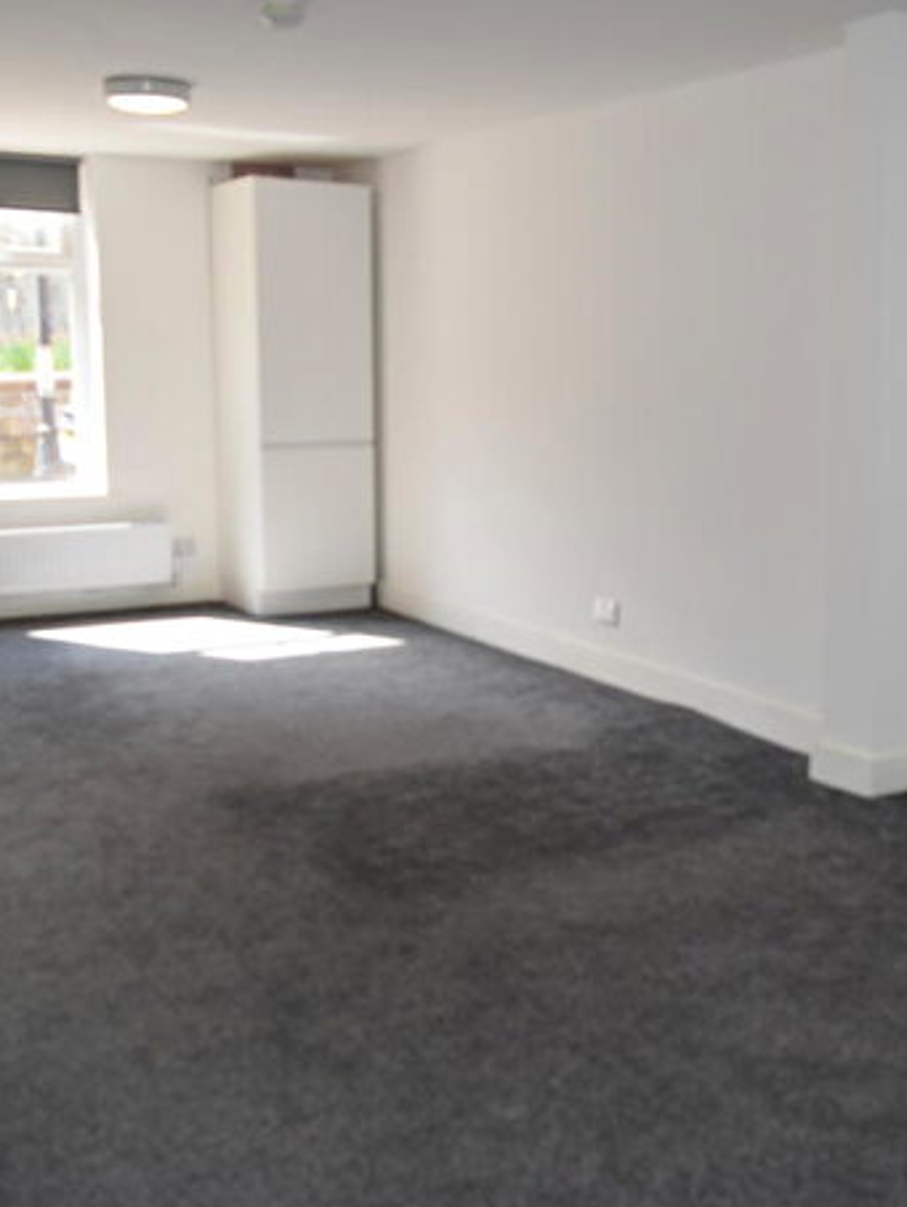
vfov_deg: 46.8
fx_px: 1396
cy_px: 618
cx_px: 527
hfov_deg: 35.9
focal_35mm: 40
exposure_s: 1/125
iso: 200
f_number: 5.6
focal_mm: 18
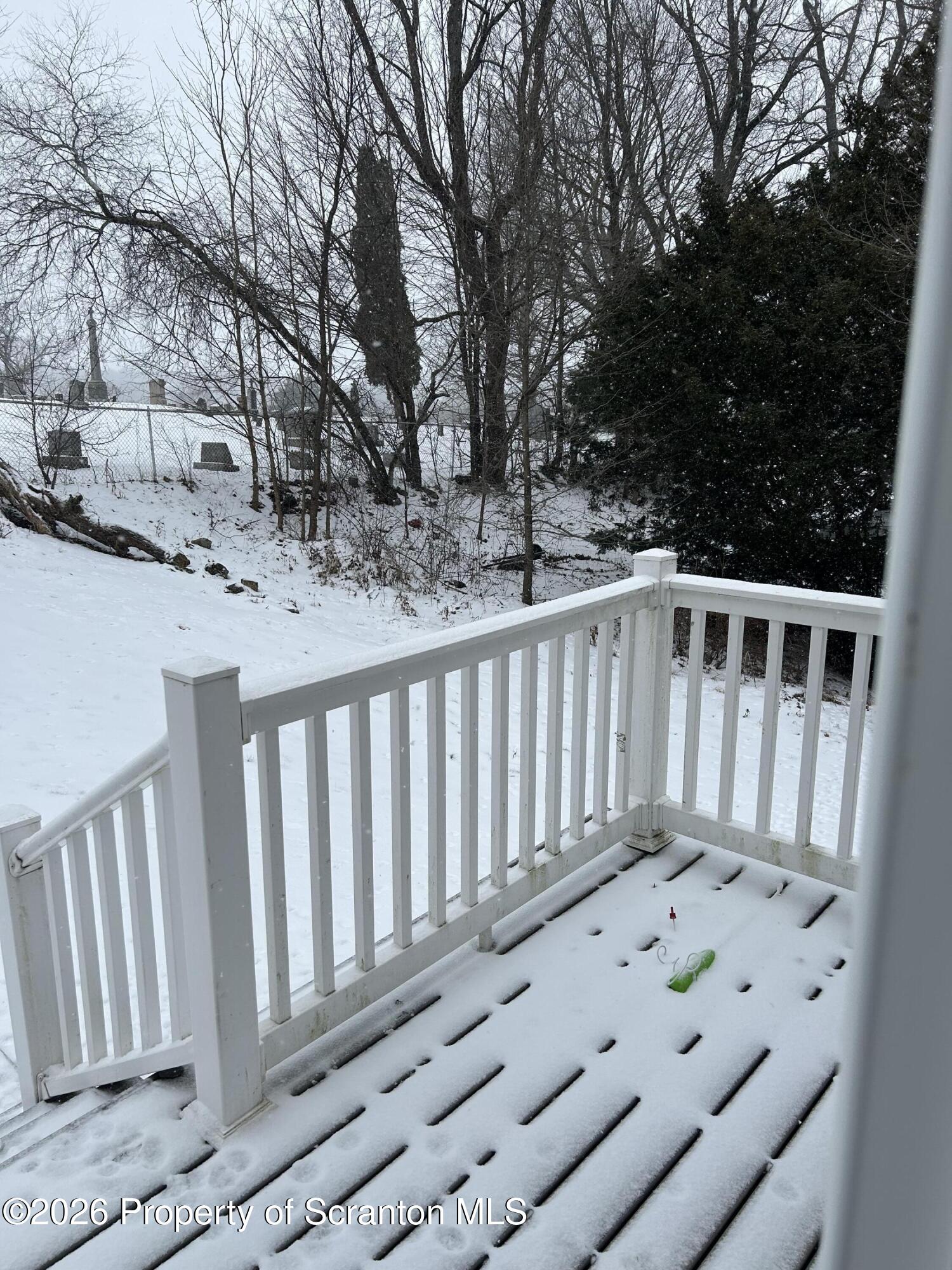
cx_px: 476
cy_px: 635
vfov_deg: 67.3
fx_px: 953
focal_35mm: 26
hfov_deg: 53.1
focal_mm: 5.7
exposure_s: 1/1779
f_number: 1.5
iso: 50
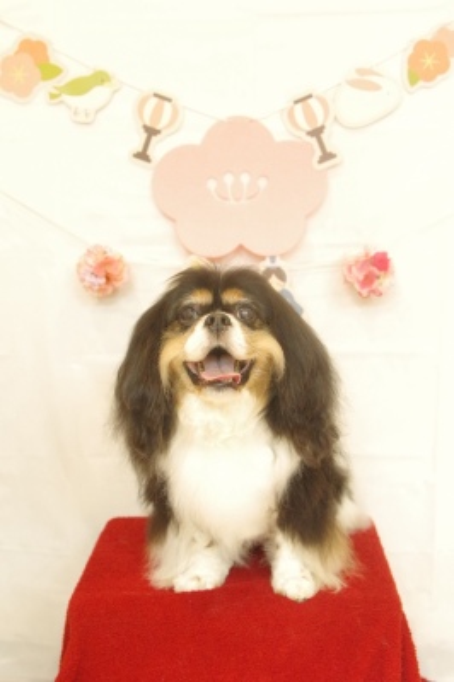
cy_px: 341
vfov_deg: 46.4
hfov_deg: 31.8
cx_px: 227
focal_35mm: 42
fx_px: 796
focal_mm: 28
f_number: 4
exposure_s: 1/125
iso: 4000
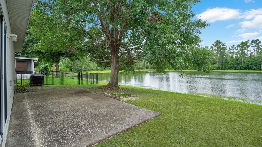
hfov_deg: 95.9
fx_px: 118
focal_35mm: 17
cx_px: 131
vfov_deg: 63.8
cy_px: 67
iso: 100
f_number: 6.3
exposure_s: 1/160
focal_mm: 16
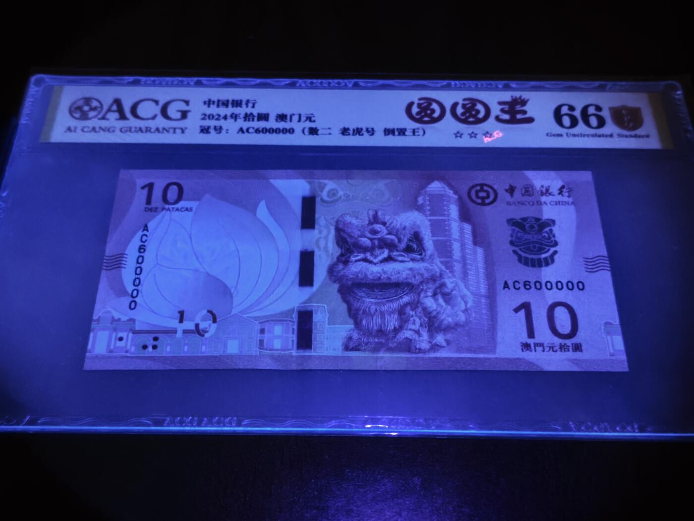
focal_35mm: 50
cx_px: 347
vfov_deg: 29.1
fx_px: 1002
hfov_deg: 38.2
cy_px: 260
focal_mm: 5.85
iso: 5000
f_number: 1.63
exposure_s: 1/6.25
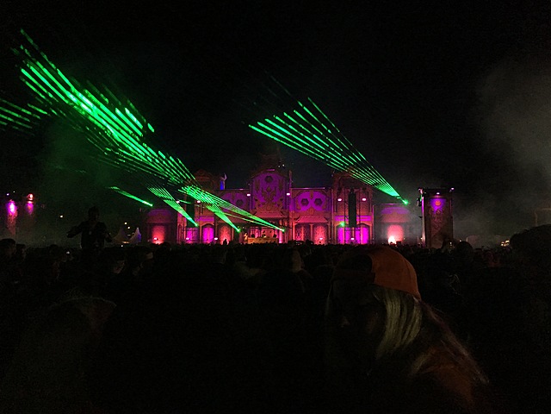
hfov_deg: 61.7
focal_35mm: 29
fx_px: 462
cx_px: 276
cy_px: 207
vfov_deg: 48.2
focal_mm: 4.15
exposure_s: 1/20
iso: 200
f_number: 2.2
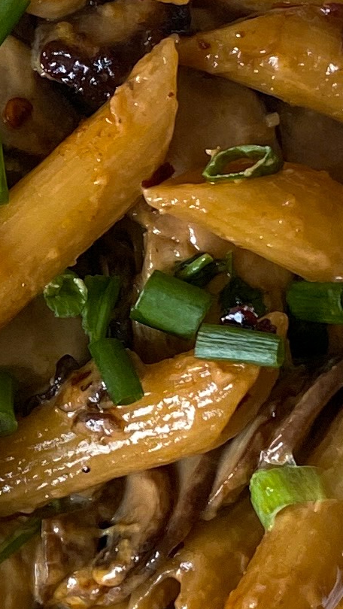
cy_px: 222
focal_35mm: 141
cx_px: -156
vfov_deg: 15.2
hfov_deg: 8.4
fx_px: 2278
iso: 125
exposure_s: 1/120
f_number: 1.8
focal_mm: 4.25
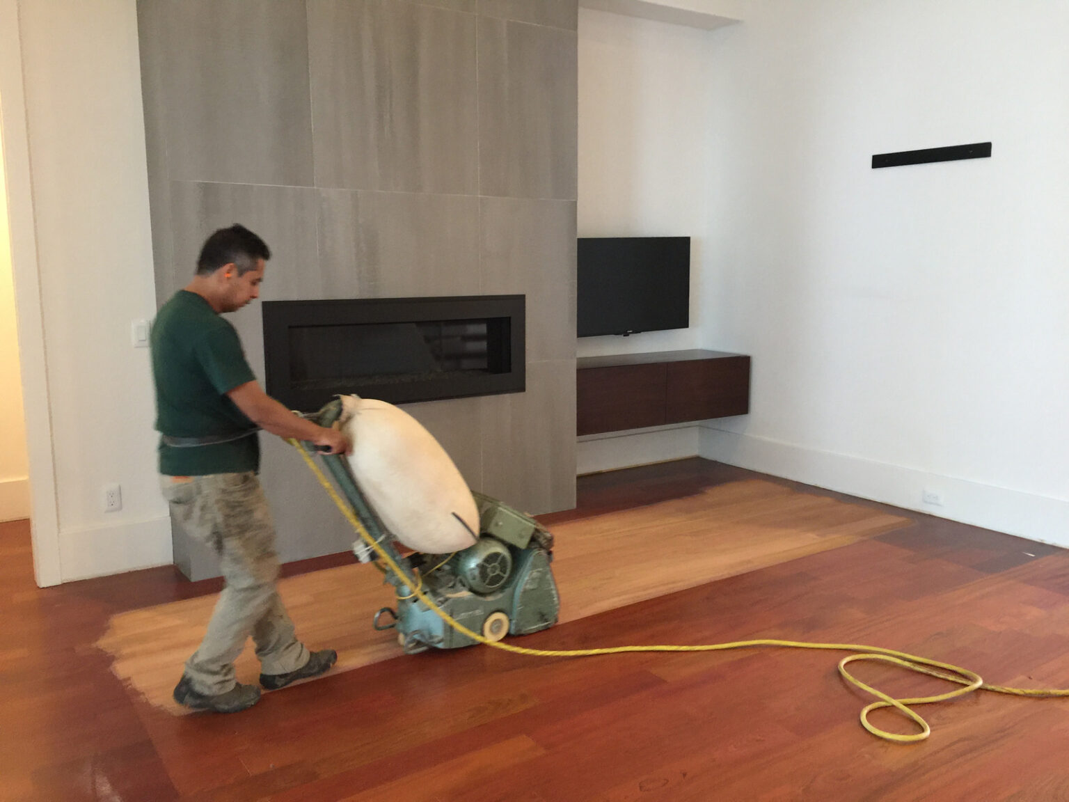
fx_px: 896
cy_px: 401
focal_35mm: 29
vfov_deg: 48.2
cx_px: 534
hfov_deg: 61.7
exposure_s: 1/4
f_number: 2.2
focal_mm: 4.15
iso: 64
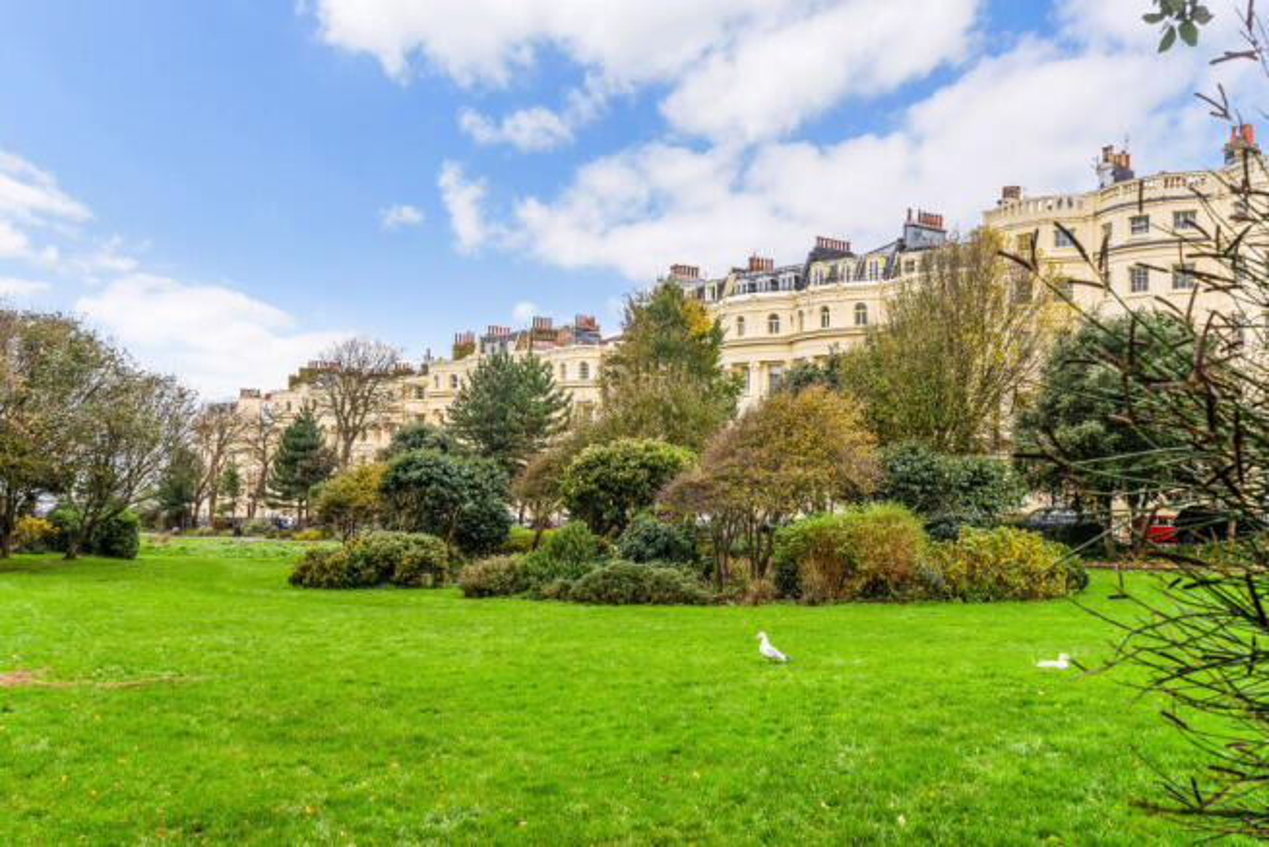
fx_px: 1234
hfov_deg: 54.4
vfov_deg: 37.9
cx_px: 634
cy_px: 424
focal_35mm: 35
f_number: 10
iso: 500
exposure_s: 1/40
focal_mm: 35
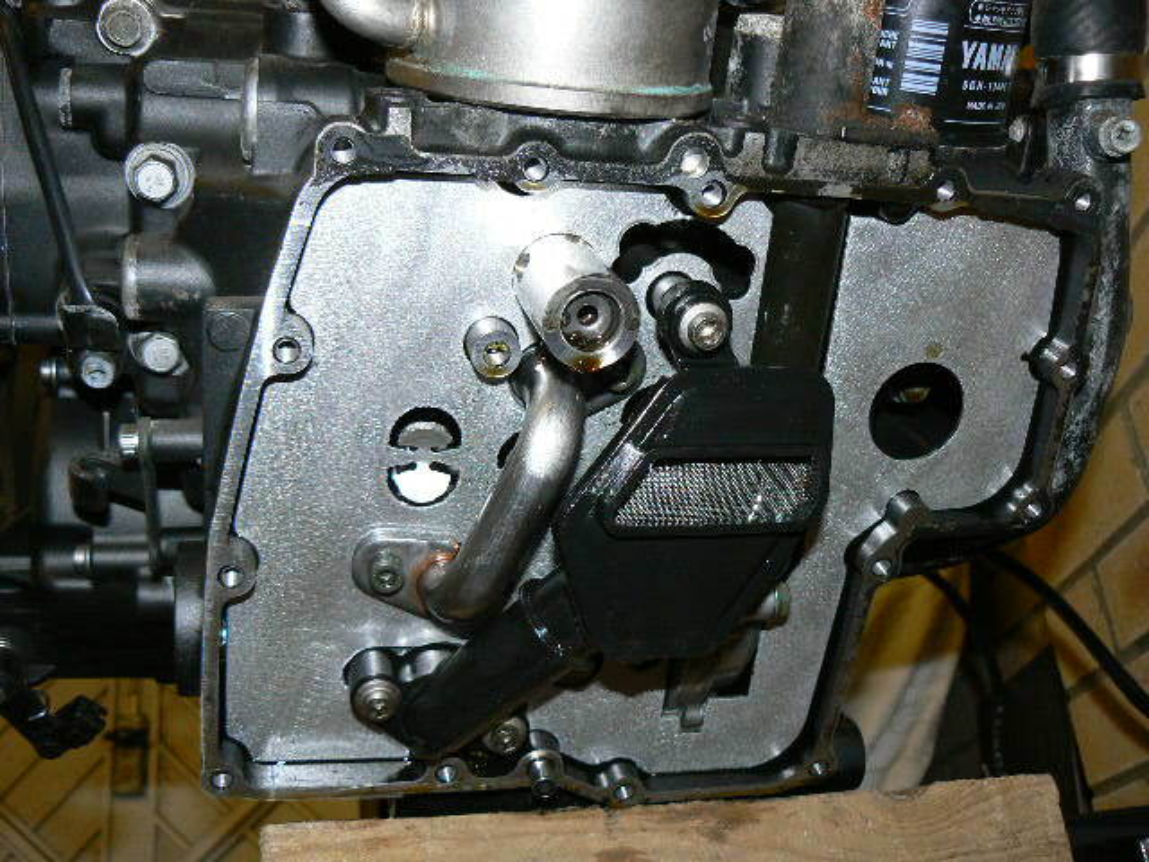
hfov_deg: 51.4
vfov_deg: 39.7
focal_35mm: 36
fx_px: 1195
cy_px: 431
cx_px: 574
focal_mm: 6
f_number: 2.8
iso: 100
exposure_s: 1/30
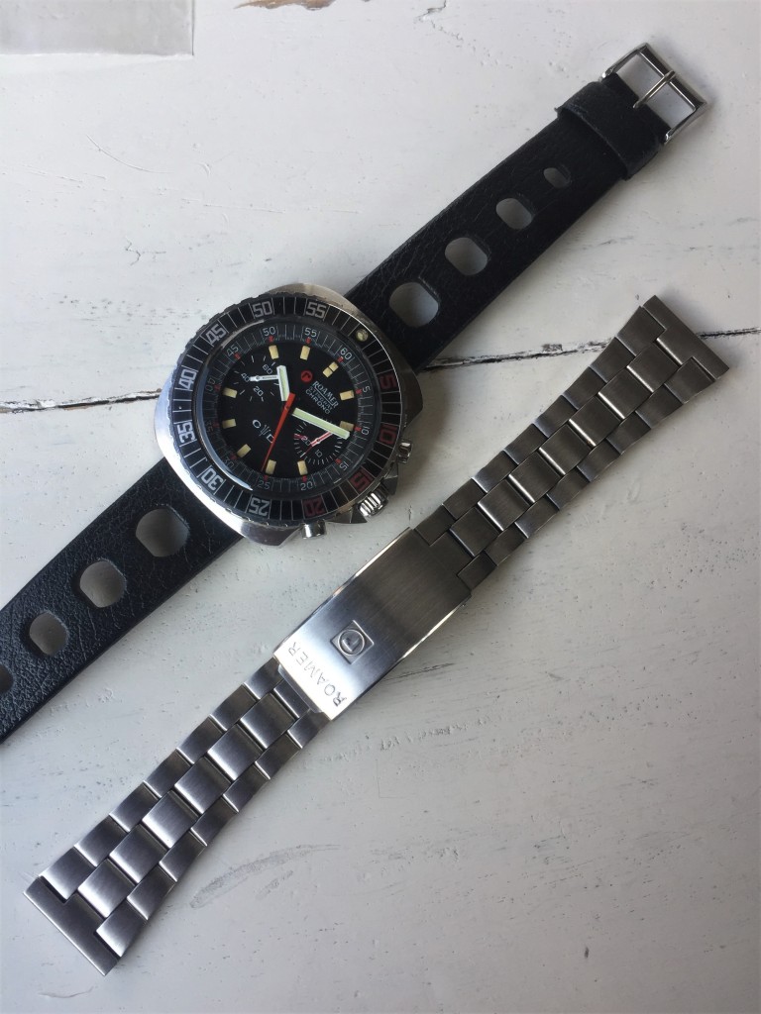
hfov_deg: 48.2
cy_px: 507
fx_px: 850
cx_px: 380
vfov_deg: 61.7
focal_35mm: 29
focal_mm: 4.15
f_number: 2.2
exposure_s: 1/260
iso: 32
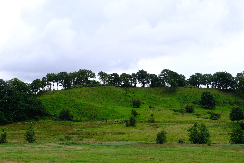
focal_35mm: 75
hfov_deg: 27.0
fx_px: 508
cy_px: 82
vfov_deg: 18.2
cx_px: 122
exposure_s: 1/340
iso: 160
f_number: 5
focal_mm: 50
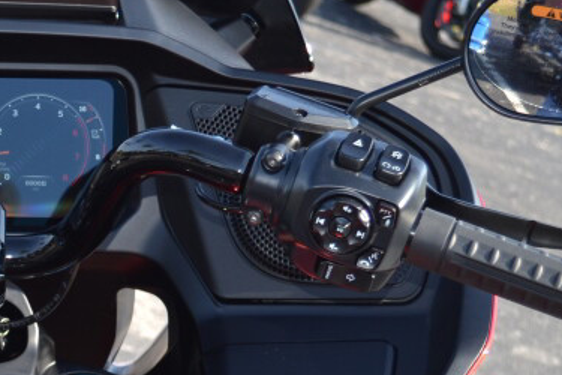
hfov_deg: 13.9
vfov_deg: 9.4
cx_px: -87
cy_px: 462
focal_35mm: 144
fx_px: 2248
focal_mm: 30
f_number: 4.5
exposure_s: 1/160
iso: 100
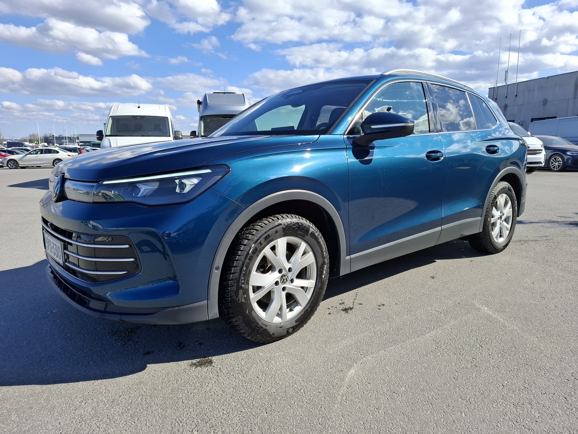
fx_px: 384
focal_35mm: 23
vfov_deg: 58.9
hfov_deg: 73.9
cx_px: 289
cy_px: 217
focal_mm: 5.54
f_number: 1.8
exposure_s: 1/1751
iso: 50
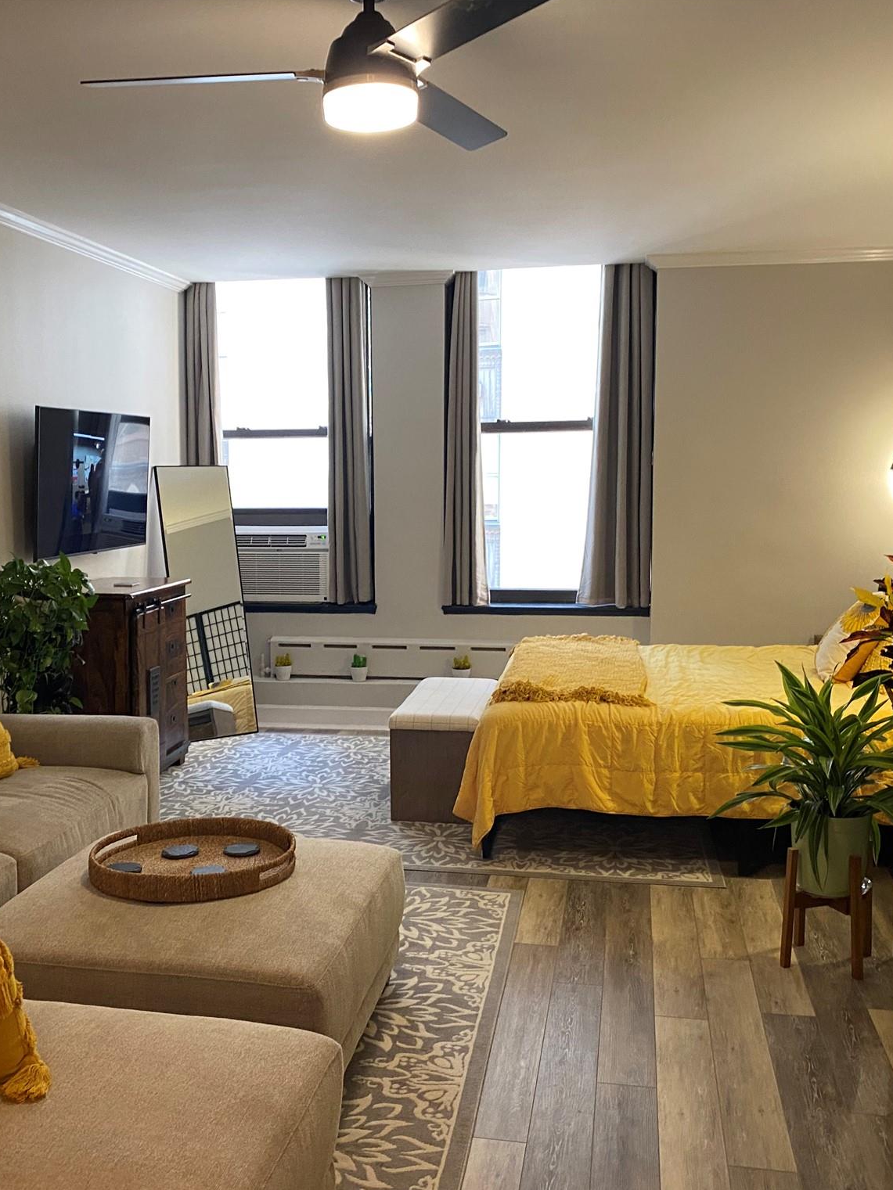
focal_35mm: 35
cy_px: 597
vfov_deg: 52.6
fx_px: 1204
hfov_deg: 40.5
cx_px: 353
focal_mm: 4.25
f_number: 1.8
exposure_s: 1/60
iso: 200
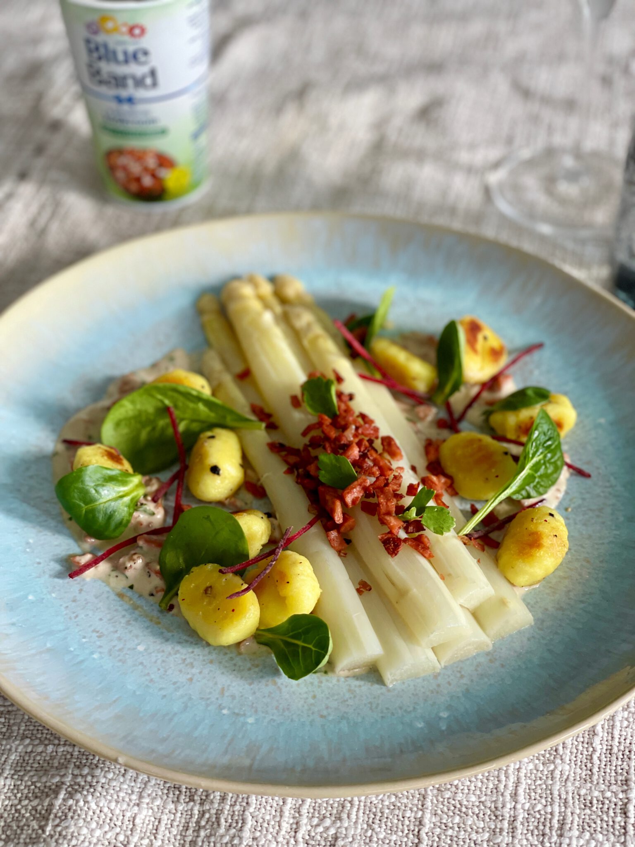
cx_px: 318
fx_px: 1272
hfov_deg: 28.0
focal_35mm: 52
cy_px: 424
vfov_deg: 36.8
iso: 125
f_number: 2
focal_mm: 6
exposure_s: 1/122
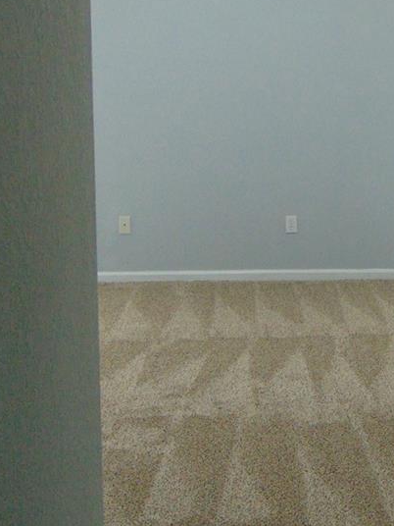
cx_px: 389
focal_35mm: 56
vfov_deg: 34.1
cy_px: 189
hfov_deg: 24.9
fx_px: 850
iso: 200
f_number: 3
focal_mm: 4.5
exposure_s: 1/30
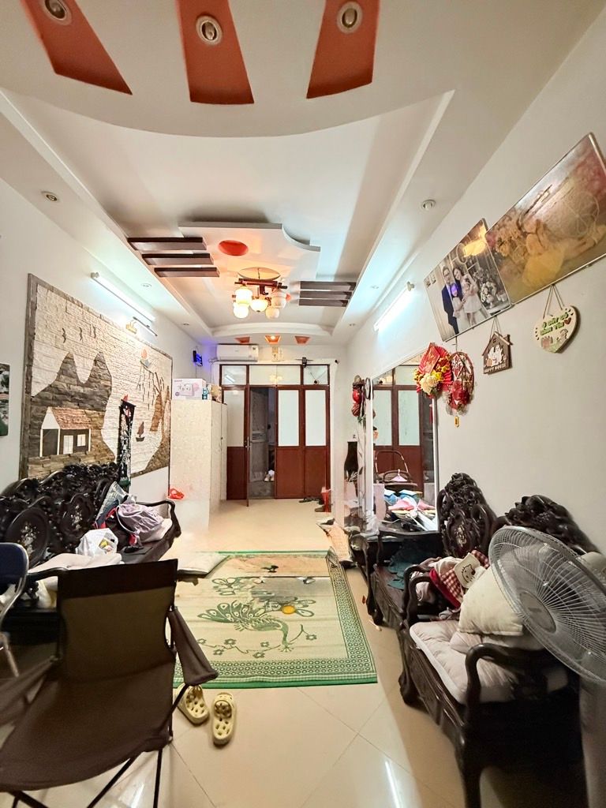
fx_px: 327
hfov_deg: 85.7
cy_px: 404
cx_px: 303
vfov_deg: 102.1
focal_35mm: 14
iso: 640
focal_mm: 2.22
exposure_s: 1/50
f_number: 2.2
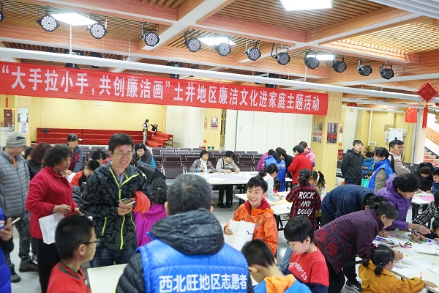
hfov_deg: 65.5
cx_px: 220
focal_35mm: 28
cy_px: 146
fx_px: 341
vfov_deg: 46.4
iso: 2500
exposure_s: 1/60
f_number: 4
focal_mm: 28
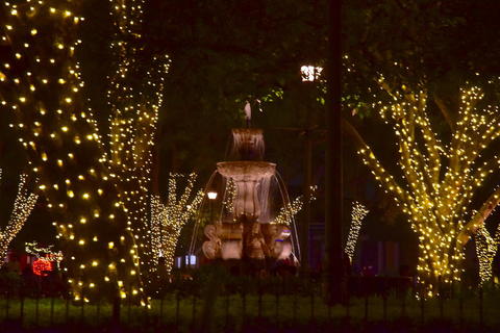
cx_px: 250
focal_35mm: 105
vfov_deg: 13.0
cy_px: 166
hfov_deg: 19.5
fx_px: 1458
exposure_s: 1/10
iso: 800
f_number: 4.5
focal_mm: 70
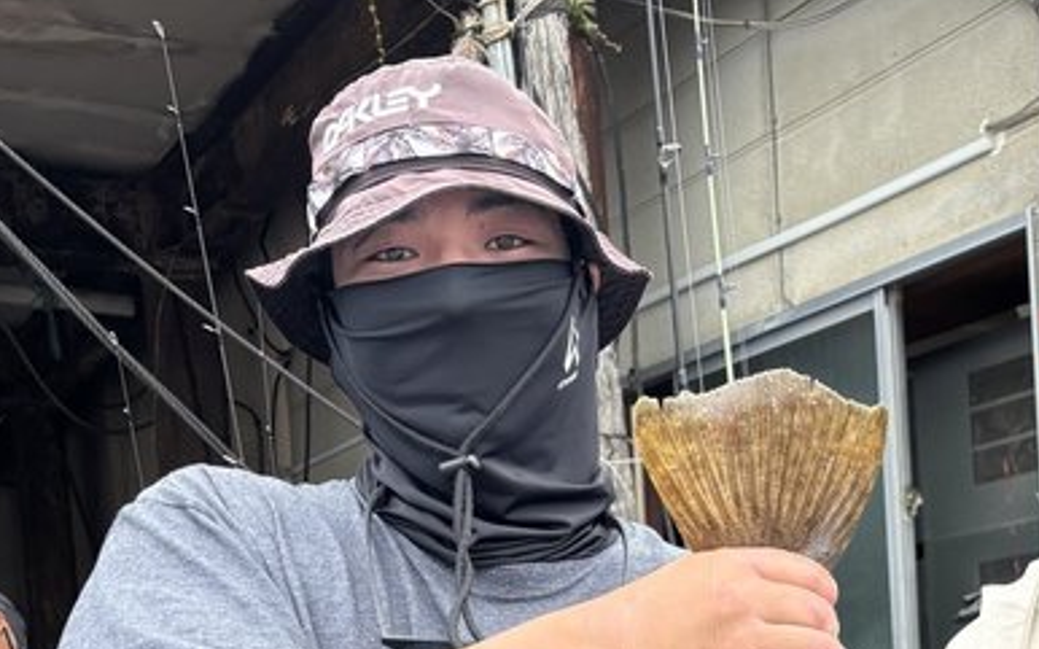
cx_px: 851
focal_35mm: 61
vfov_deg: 20.0
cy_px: 781
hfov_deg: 32.5
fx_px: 1727
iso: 50
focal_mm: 5.96
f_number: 1.6
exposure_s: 1/587
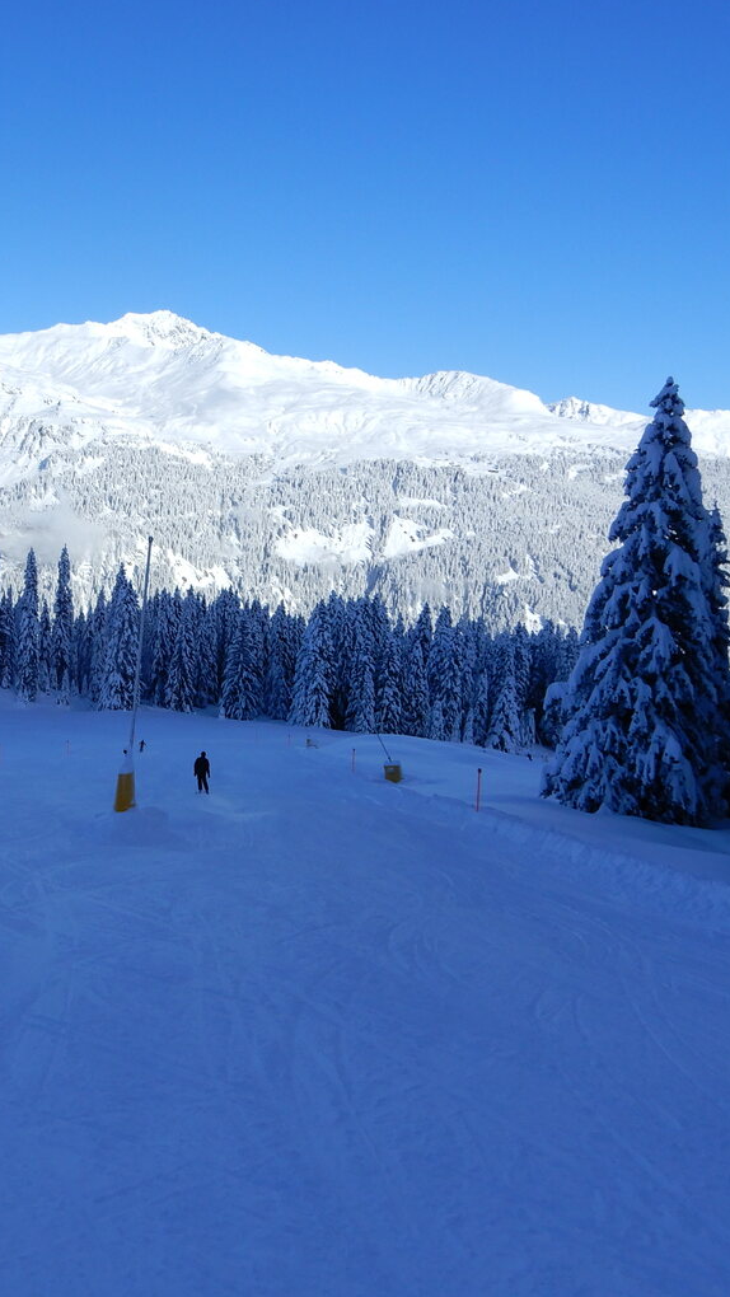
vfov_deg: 56.6
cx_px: 125
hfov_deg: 32.6
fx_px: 1204
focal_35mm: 35
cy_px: 647
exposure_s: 1/2000
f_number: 3.4
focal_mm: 4.3
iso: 80
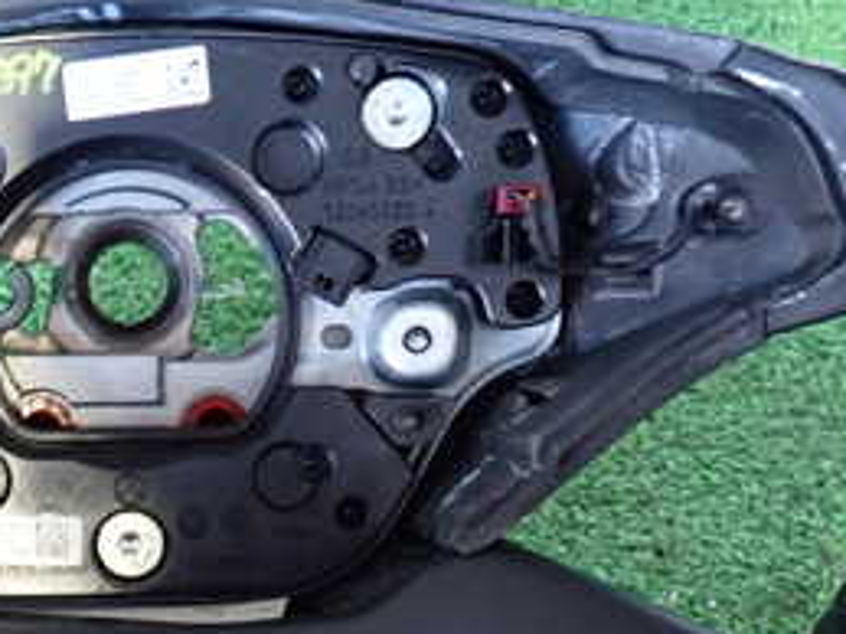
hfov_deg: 31.6
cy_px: 542
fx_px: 1417
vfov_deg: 24.6
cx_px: 75
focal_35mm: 58
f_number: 2
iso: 640
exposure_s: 1/30
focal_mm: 4.5
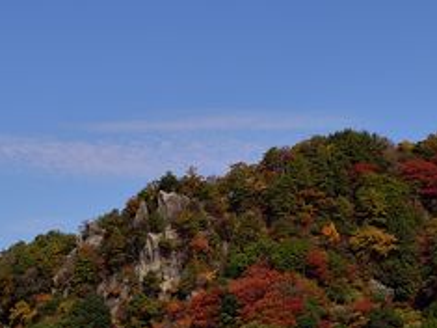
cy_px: 280
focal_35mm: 117
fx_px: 1476
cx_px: 335
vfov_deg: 12.6
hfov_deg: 16.7
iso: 100
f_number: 8
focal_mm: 44
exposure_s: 1/250
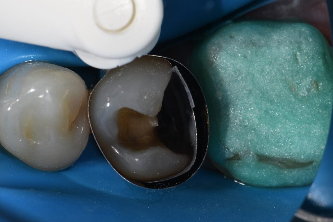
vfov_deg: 8.7
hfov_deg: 13.1
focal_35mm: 157
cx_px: 166
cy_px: 111
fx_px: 1452
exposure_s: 1/160
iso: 200
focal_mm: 105
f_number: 32
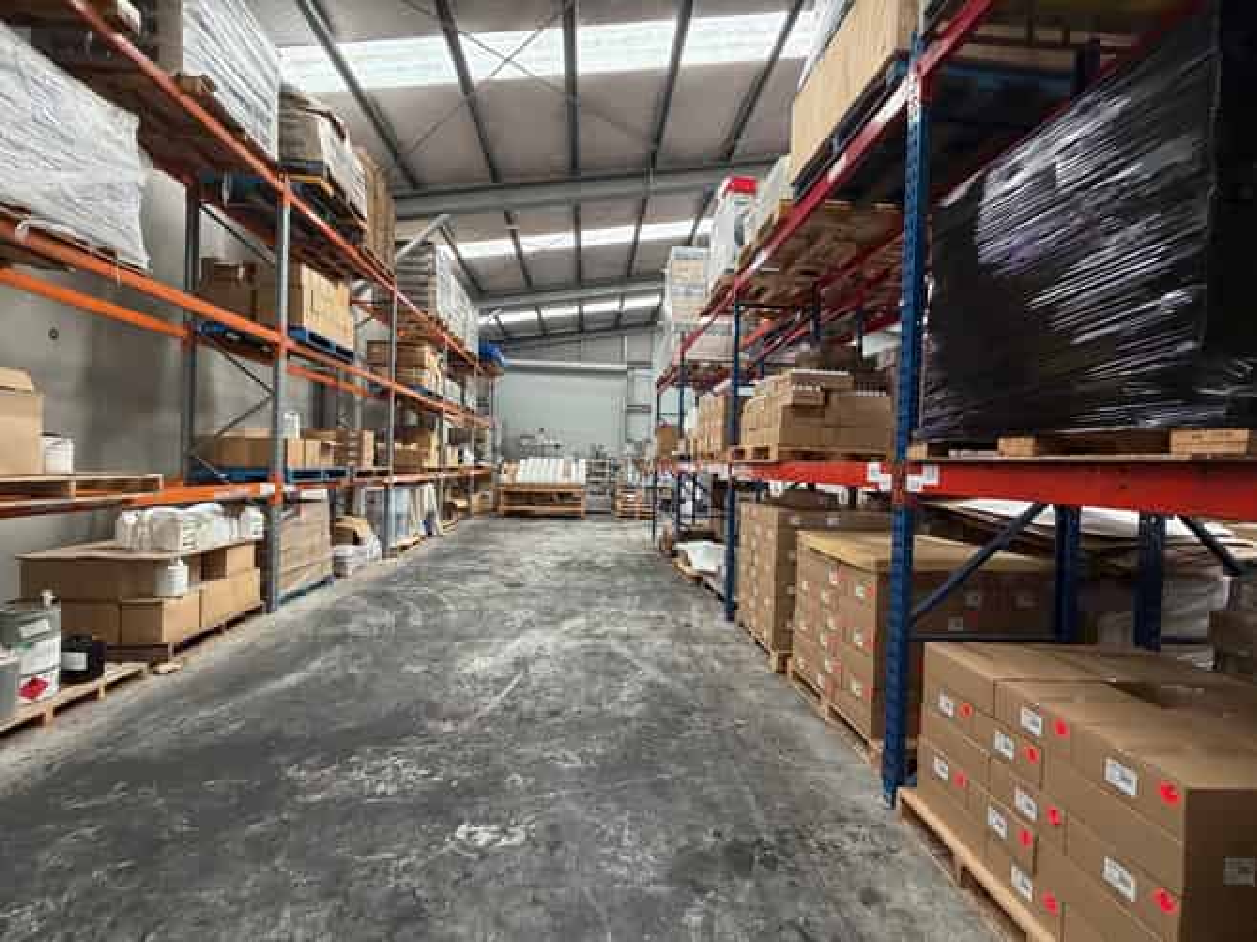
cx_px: 628
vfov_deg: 85.6
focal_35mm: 14
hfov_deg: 102.1
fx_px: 508
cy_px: 471
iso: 320
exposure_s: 1/108
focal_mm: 2.22
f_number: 2.2
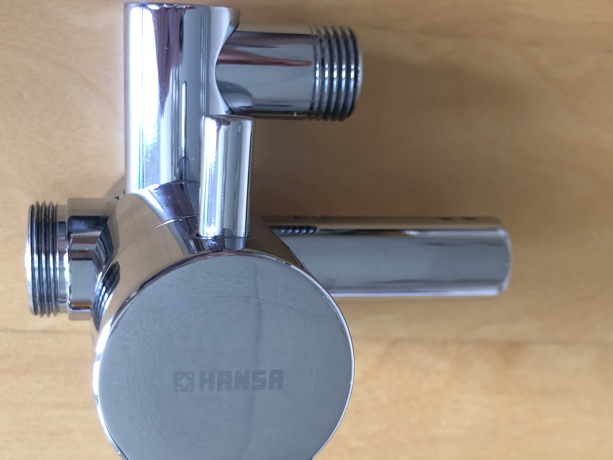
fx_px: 832
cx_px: 276
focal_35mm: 47
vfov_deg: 30.8
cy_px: 266
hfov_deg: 40.4
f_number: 1.8
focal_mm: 4
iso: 40
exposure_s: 1/15
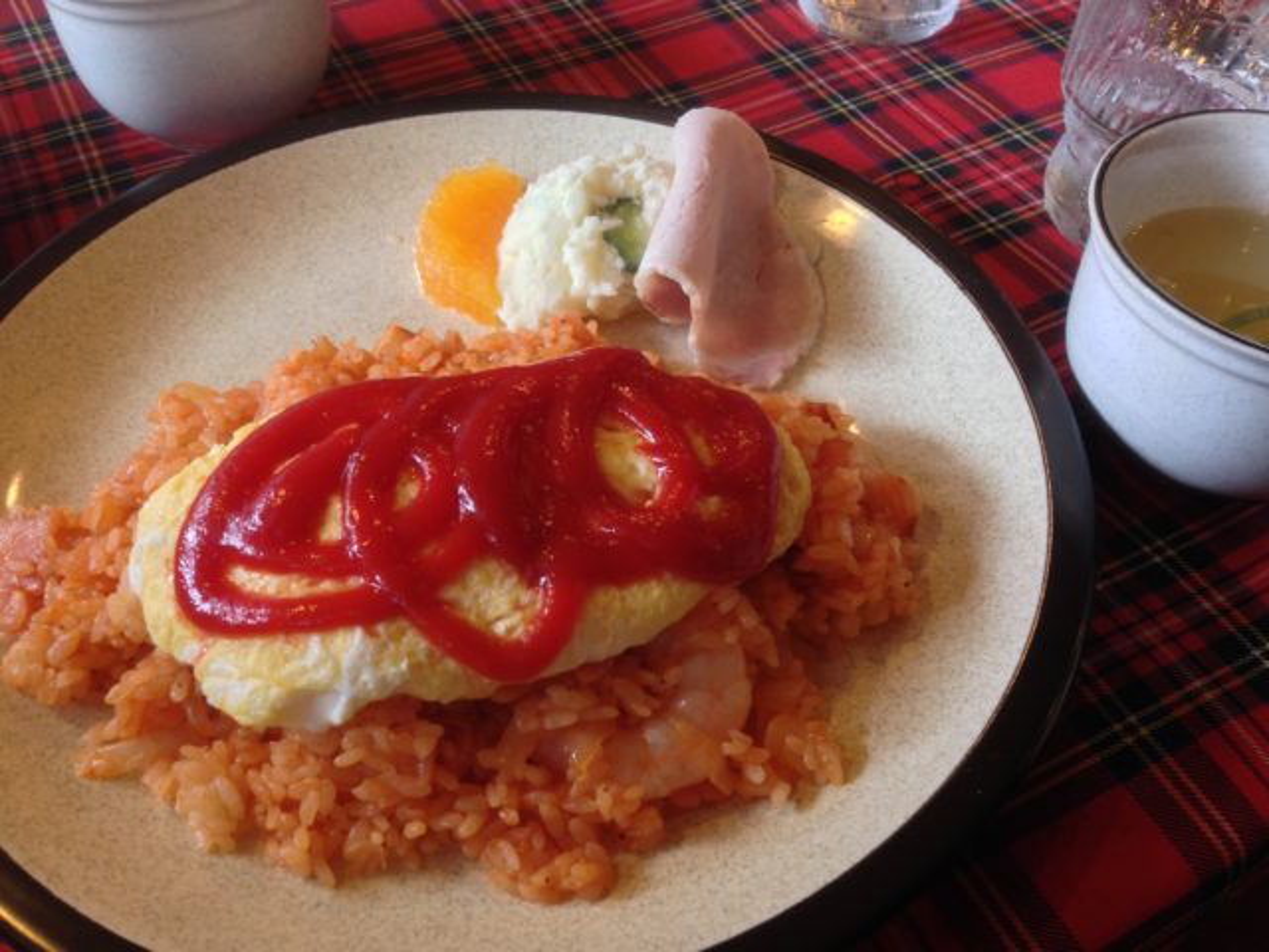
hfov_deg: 55.4
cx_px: 634
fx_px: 1210
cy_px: 476
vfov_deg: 42.9
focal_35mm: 33
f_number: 2.4
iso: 50
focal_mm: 4.12
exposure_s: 1/24
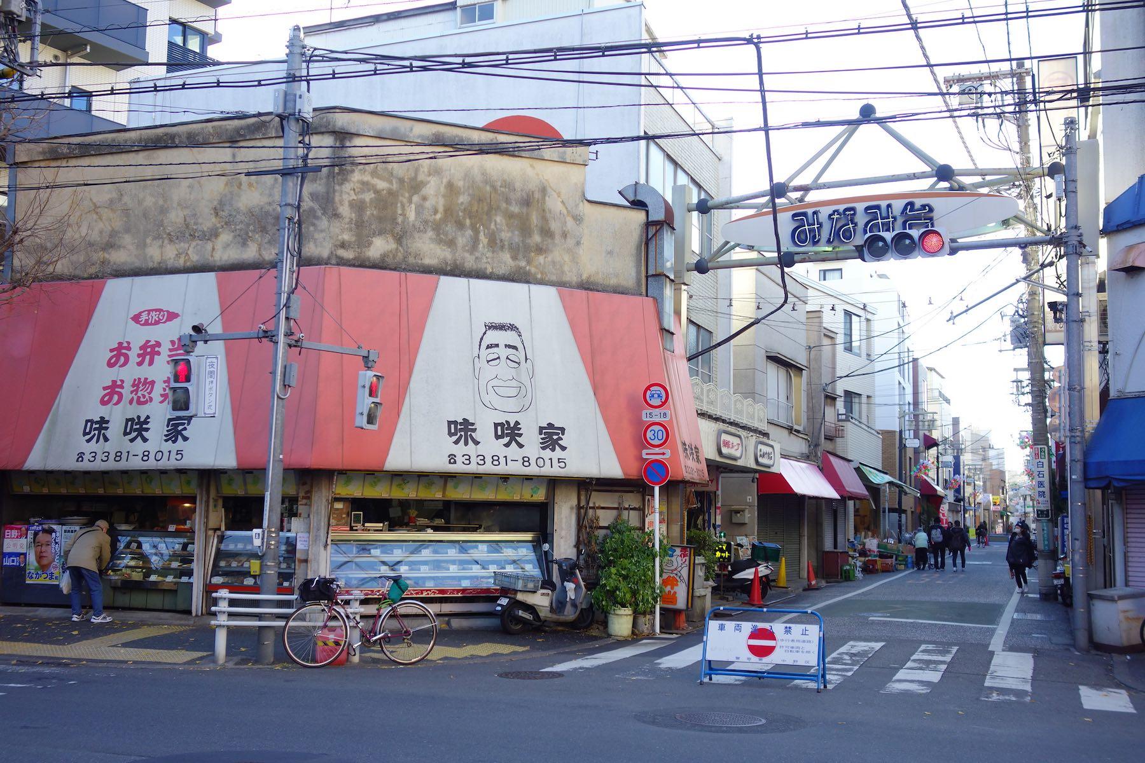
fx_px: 1177
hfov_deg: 51.9
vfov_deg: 35.9
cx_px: 572
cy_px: 382
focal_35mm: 37
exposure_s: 1/200
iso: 125
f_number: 2.8
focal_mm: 13.8
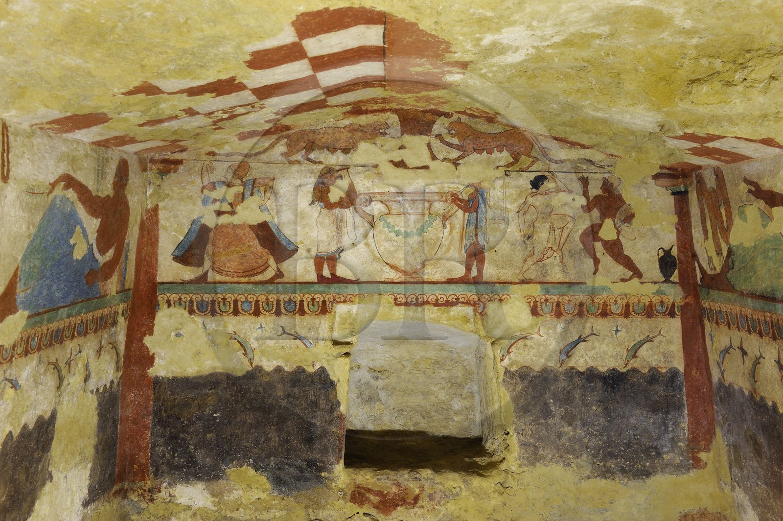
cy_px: 260
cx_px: 392
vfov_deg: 36.8
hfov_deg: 53.2
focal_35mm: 36
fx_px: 782
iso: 800
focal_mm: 36
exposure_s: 1/2
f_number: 5.6
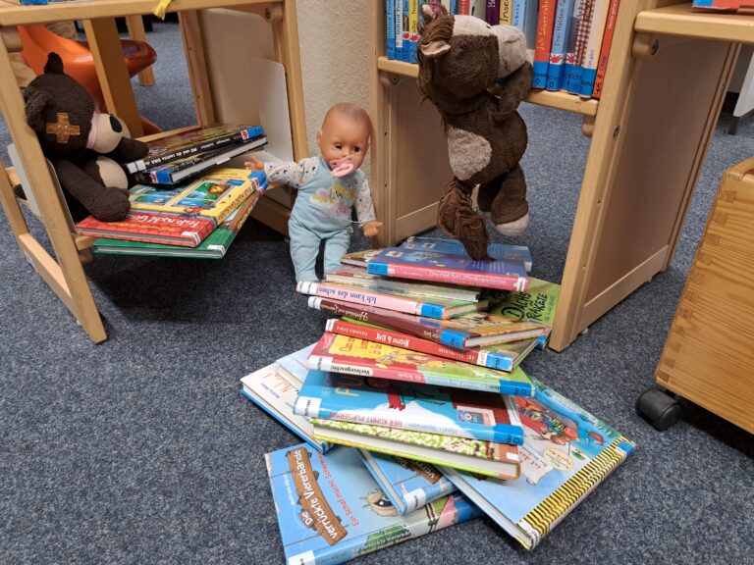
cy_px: 282
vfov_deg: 56.8
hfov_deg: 71.6
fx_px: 523
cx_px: 377
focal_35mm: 24
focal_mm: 5.23
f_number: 1.8
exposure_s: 1/50
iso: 250
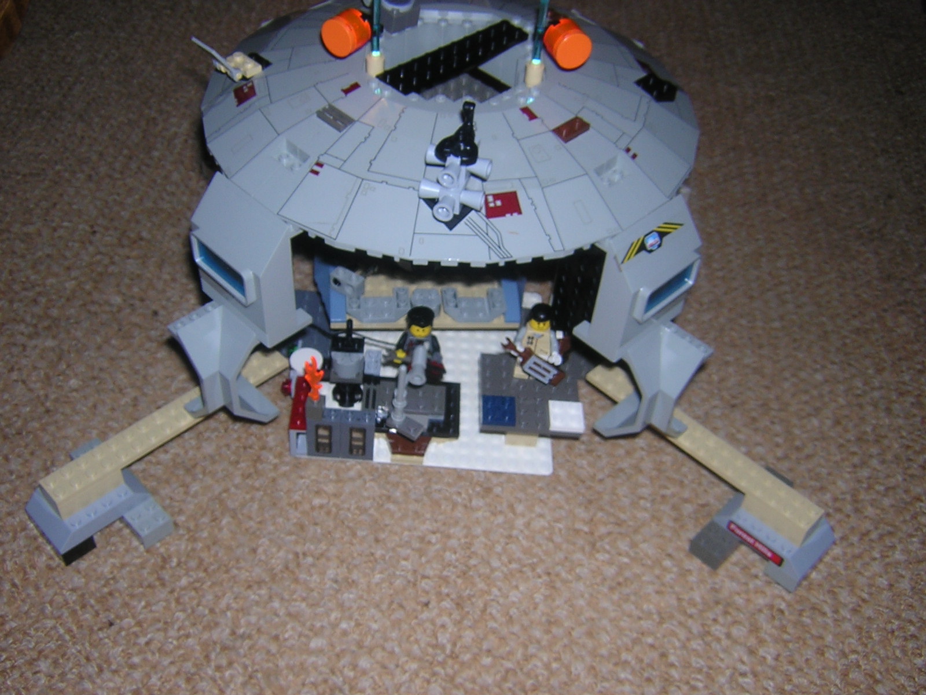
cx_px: 463
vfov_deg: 39.7
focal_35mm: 36
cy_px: 348
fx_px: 963
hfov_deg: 51.4
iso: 100
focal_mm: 4.7
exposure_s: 1/60.1
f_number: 5.2
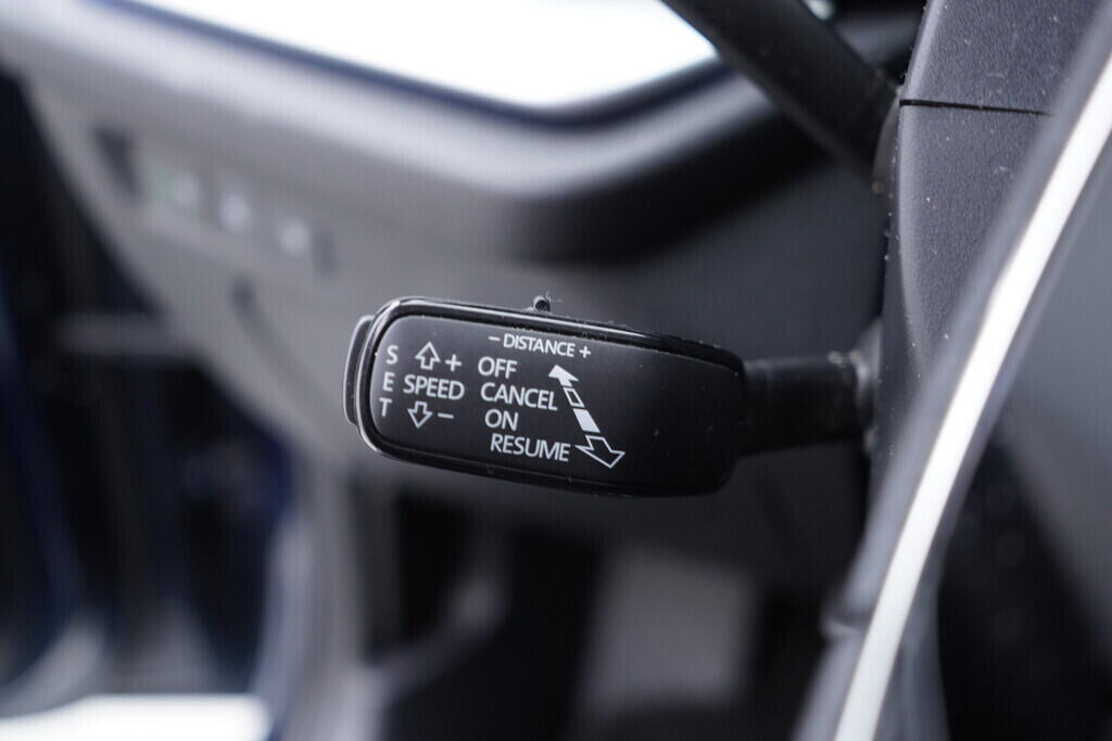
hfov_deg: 53.1
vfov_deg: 36.9
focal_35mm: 36
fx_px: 1112
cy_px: 370
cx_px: 556
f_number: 2.8
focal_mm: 24
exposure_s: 1/40
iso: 500
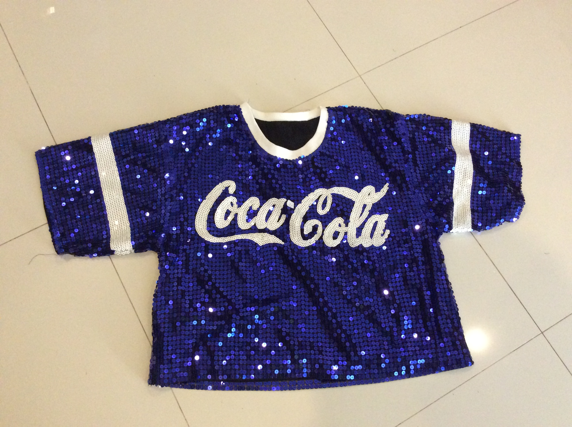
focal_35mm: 32
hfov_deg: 56.9
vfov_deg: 44.1
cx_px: 286
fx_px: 528
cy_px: 214
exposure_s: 1/25
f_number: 2.4
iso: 320
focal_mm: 3.3
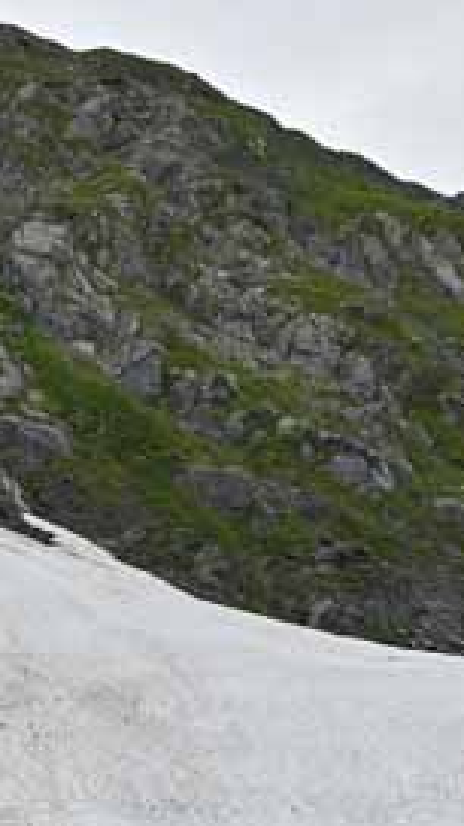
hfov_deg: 15.2
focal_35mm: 74
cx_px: -218
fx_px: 1619
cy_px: 638
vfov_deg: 28.1
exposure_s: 1/1000
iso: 100
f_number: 4.5
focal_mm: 24
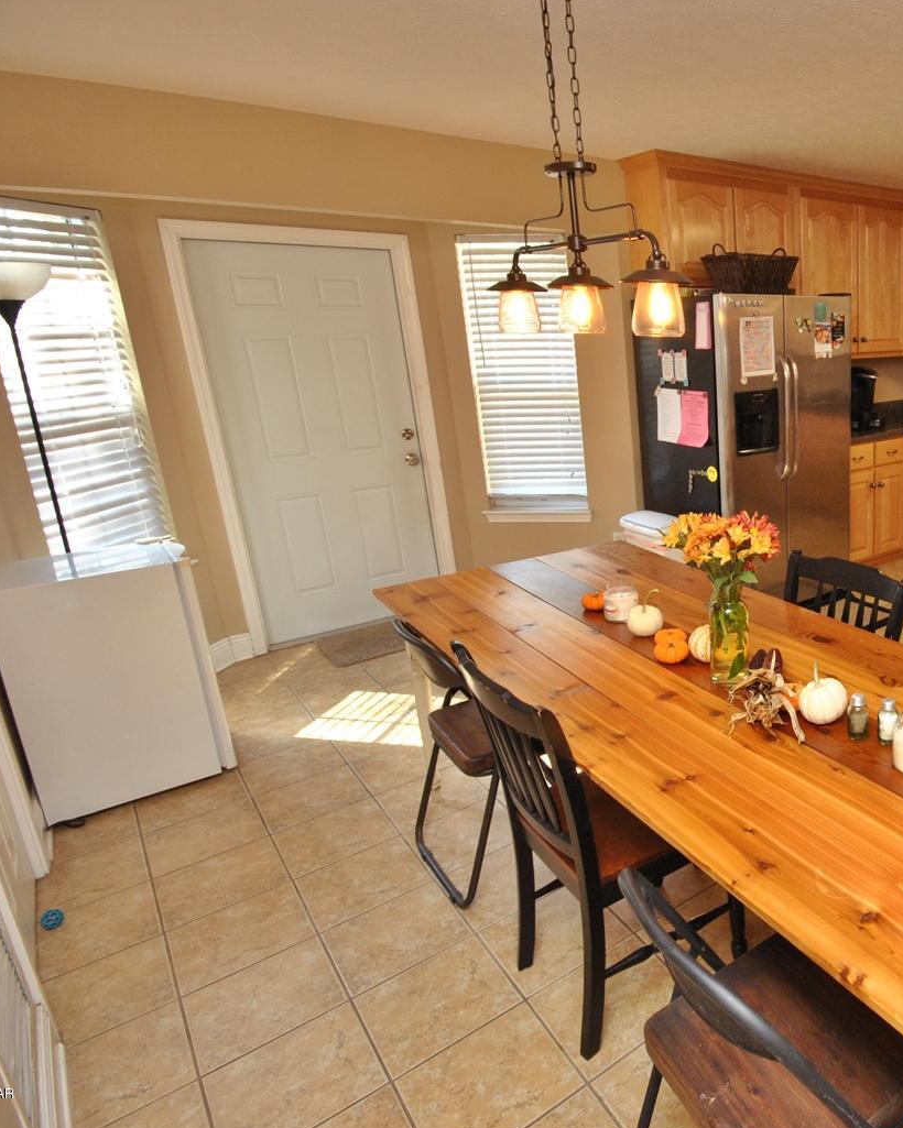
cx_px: 807
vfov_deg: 75.0
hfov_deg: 55.1
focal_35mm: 22
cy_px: 544
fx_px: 735
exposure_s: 1/10
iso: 400
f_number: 9
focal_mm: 10
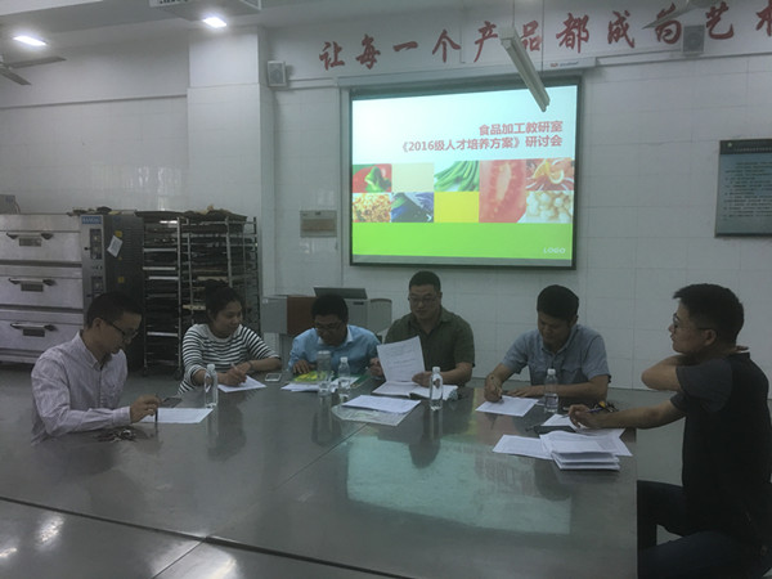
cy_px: 290
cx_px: 386
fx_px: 647
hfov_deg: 61.7
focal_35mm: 29
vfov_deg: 48.2
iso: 50
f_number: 2.2
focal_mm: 4.15
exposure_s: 1/33
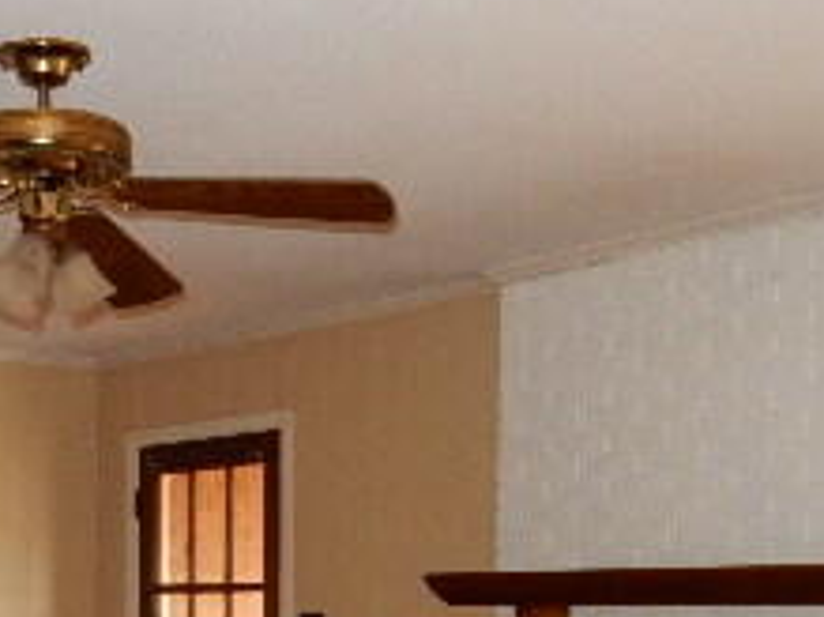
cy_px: 692
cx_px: 117
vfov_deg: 19.3
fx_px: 1737
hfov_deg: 26.0
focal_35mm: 73
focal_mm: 4.5
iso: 400
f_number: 3.7
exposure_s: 1/30
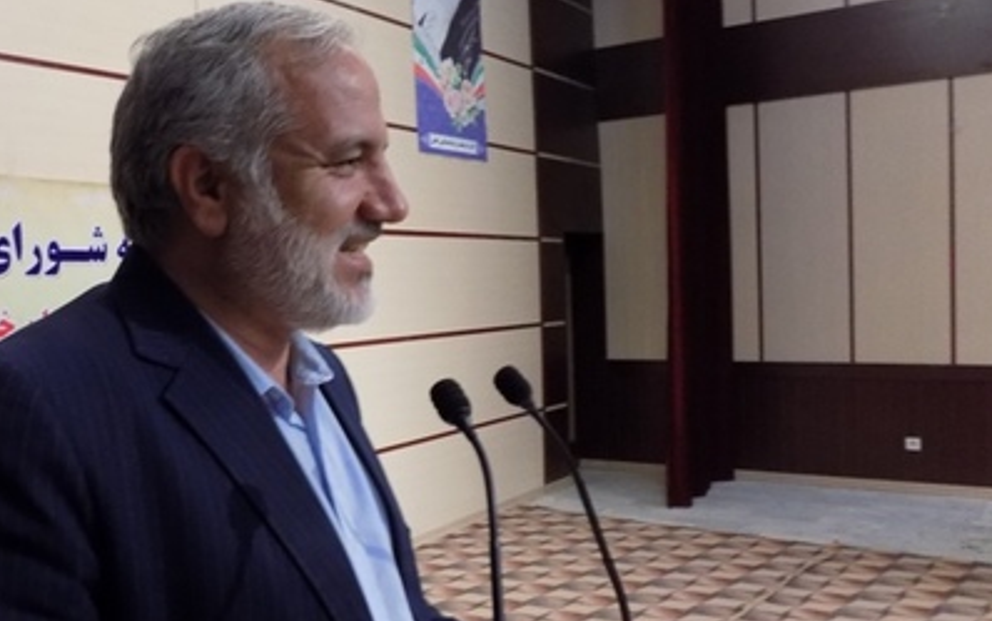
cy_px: 348
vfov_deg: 33.6
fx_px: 1028
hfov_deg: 50.0
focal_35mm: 38
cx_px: 282
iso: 360
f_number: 3.1
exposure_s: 1/30
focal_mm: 4
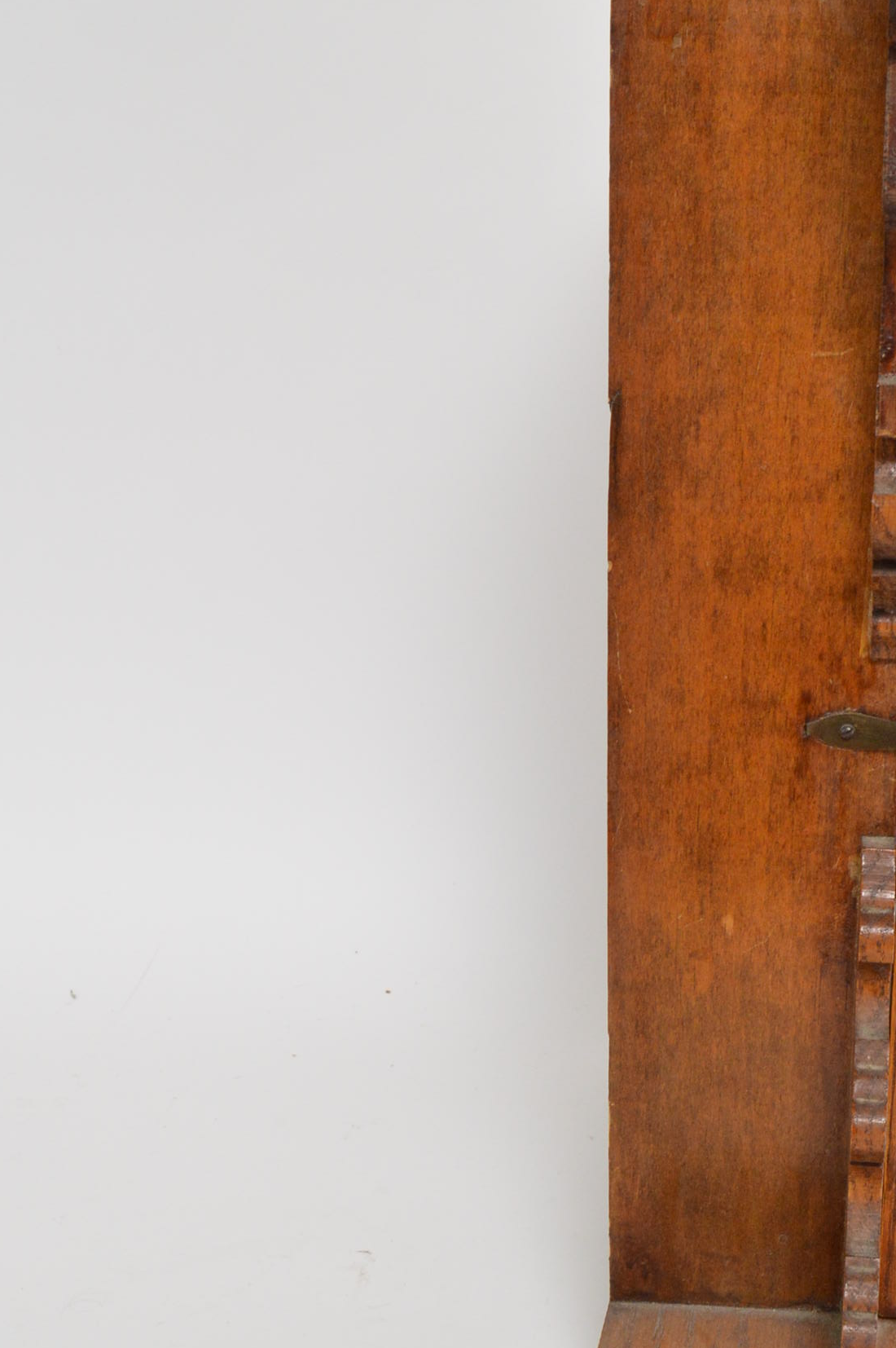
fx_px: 2244
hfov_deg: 22.1
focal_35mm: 60
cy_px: 675
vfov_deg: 33.4
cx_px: 792
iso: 800
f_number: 9
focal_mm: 22
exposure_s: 1/80
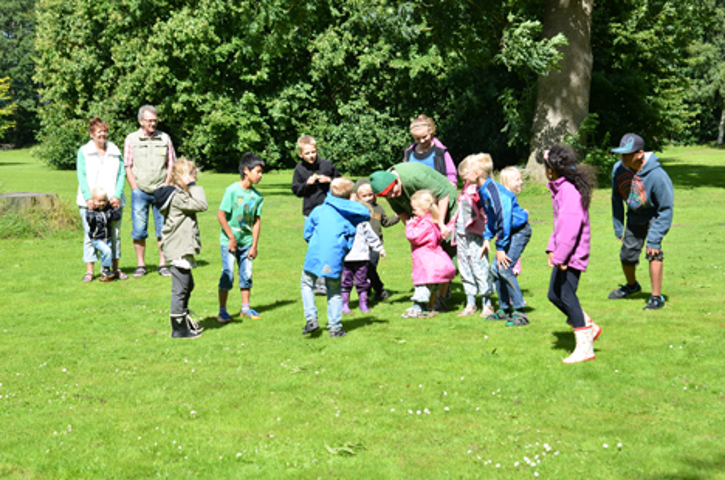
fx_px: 1357
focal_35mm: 68
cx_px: 362
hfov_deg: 29.9
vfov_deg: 20.1
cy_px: 240
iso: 100
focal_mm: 45
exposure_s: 1/200
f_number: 8
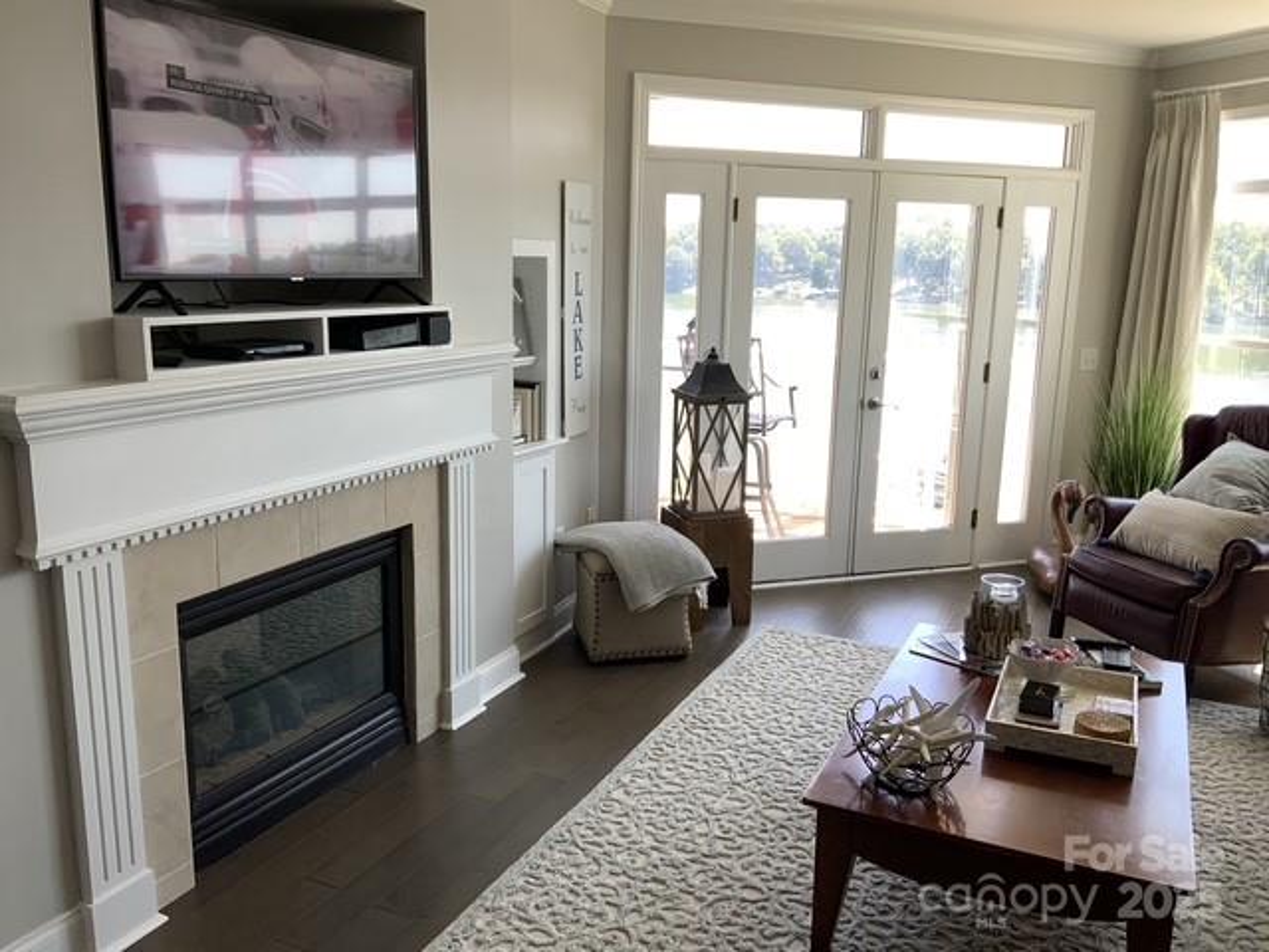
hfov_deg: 61.7
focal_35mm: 29
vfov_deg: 48.2
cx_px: 634
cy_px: 476
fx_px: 1063
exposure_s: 1/120
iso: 20
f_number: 1.8
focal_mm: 3
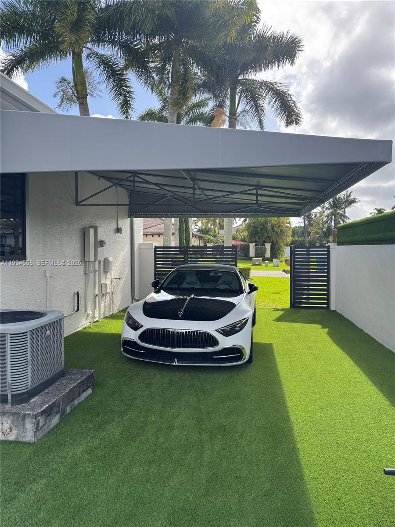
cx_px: 198
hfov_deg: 56.8
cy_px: 264
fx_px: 365
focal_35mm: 24
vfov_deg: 71.6
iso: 80
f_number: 1.78
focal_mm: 6.76
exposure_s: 1/1285
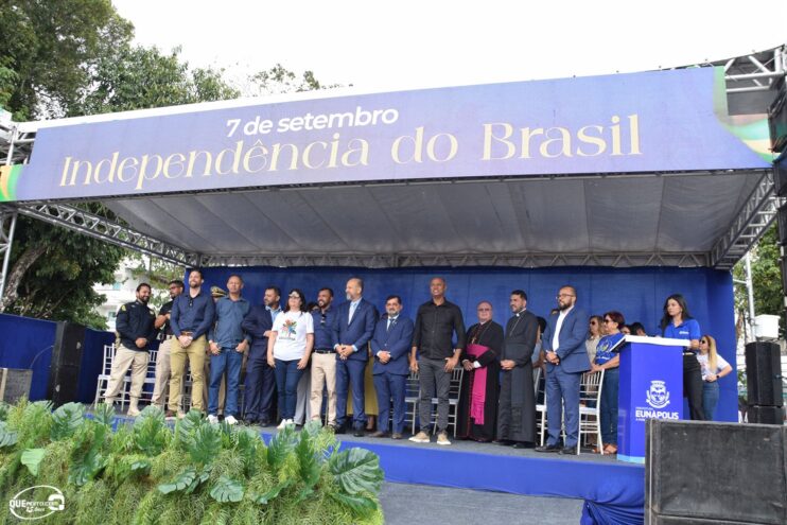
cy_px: 262
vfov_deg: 47.9
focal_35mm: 27
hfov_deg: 67.4
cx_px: 394
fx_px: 590
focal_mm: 18
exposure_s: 1/200
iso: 400
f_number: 7.1
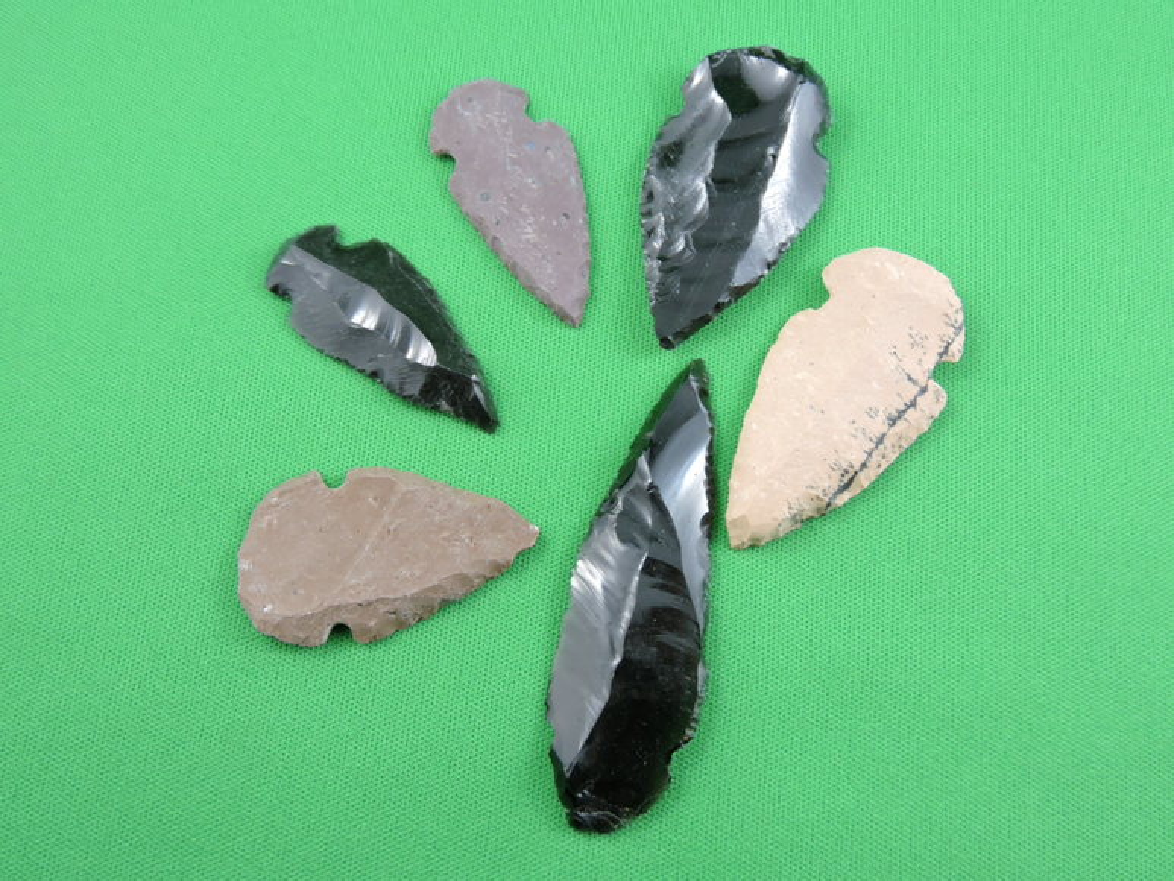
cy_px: 440
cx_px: 587
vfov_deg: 43.0
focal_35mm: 33
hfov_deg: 55.3
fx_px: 1119
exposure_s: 1/125
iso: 800
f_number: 3.6
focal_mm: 5.9
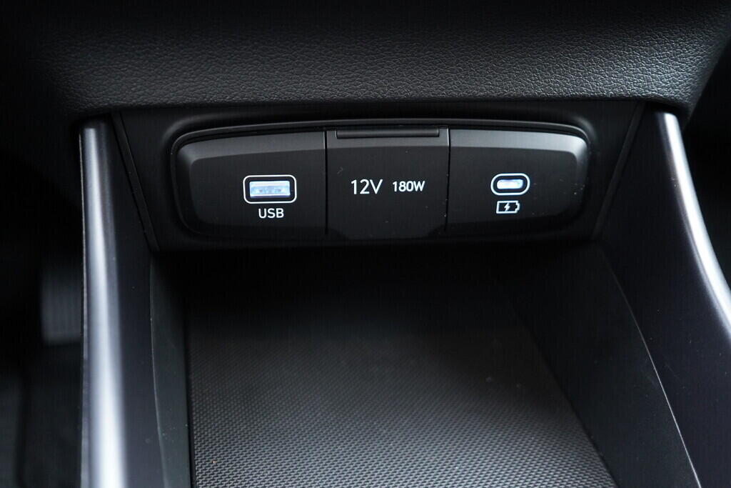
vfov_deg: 36.9
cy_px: 244
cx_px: 366
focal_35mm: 36
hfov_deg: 53.1
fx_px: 731
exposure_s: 1/40
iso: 2500
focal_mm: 24
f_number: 2.8
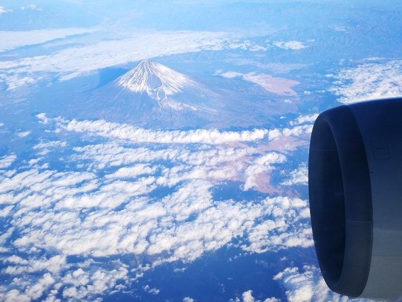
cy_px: 151
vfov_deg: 35.1
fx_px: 476
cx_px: 201
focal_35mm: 41
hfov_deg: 45.8
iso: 50
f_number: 2.2
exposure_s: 1/711
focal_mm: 4.5
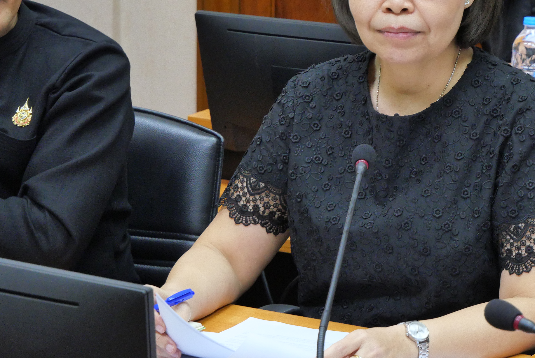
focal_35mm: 135
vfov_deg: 10.2
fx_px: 2007
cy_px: 94
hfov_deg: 15.1
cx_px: 394
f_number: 5.6
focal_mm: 43
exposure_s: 1/20
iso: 1600
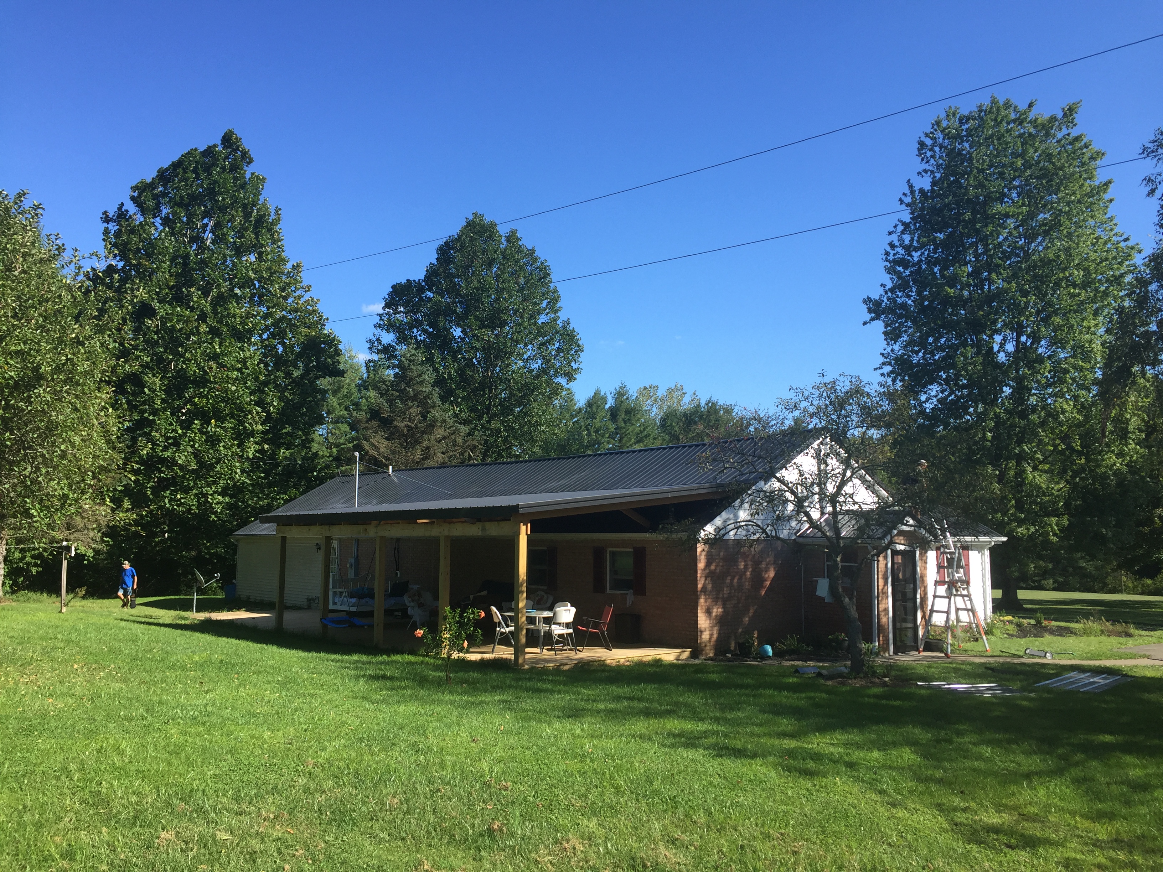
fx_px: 974
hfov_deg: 61.7
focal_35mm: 29
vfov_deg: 48.2
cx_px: 582
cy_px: 436
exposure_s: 1/989
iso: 32
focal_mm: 4.15
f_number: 2.2
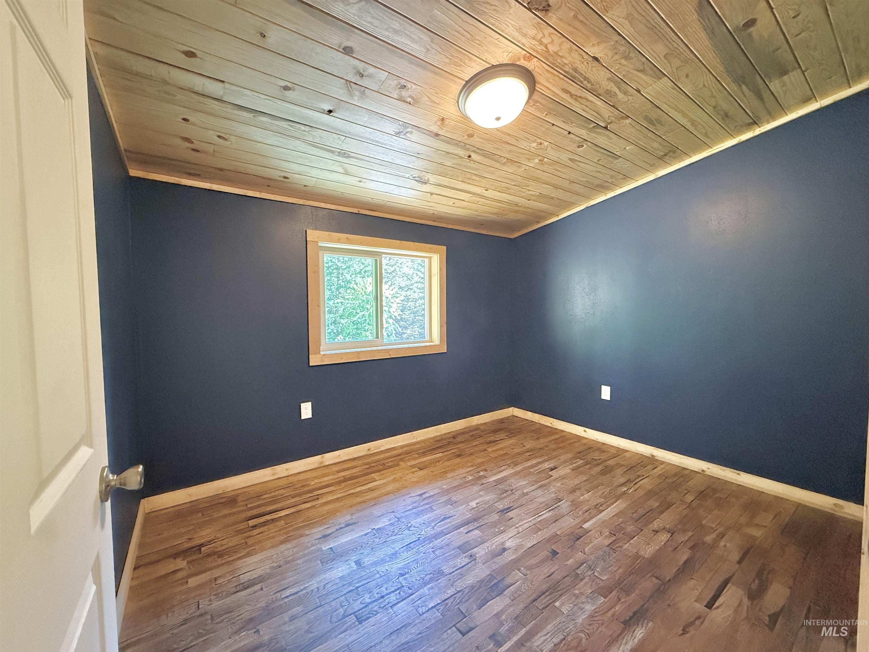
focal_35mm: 14
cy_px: 326
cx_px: 434
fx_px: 351
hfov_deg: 102.1
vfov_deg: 85.7
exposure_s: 1/60
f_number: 2.2
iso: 1000
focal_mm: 2.22
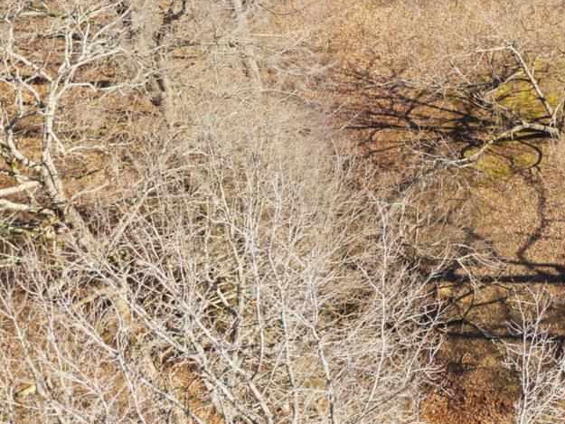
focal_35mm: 96
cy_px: -314
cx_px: 985
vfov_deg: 13.9
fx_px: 1567
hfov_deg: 17.1
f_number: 1.8
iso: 200
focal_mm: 8.67
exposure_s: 1/80
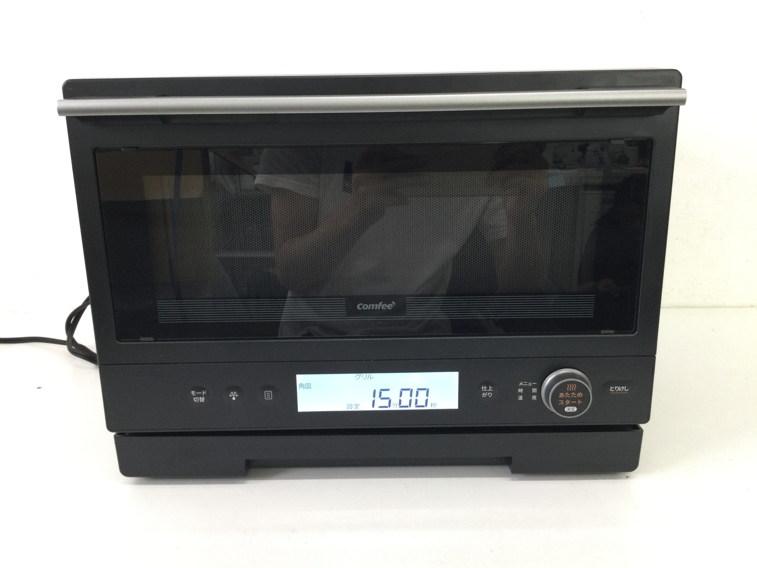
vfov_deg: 45.4
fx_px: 678
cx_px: 378
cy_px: 284
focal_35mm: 31
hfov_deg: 58.4
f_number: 2.4
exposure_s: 1/30
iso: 50
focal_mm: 3.3
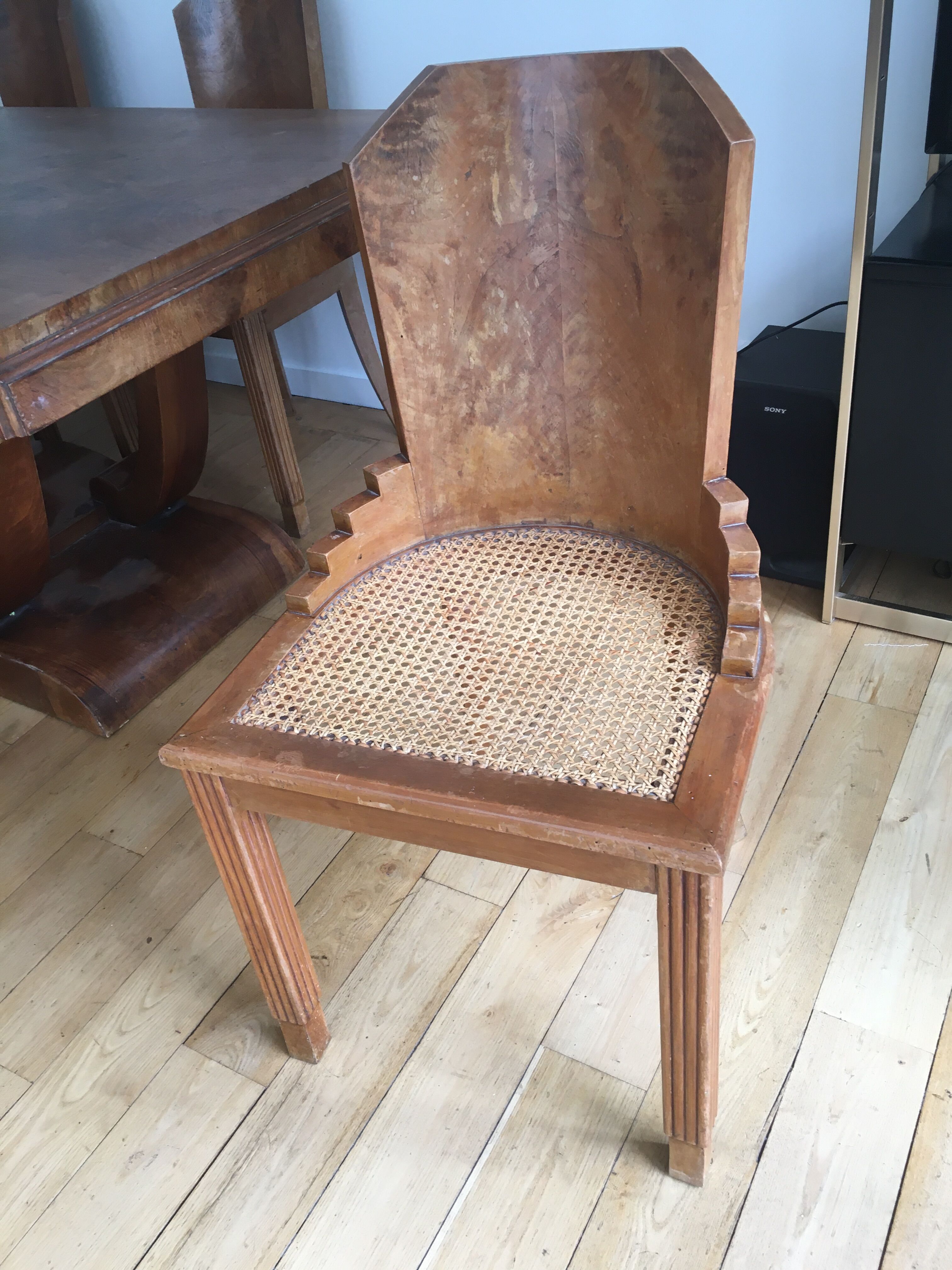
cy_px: 635
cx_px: 476
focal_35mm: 29
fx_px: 1063
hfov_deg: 48.2
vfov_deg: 61.7
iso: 32
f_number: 2.2
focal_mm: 4.15
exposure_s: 1/33
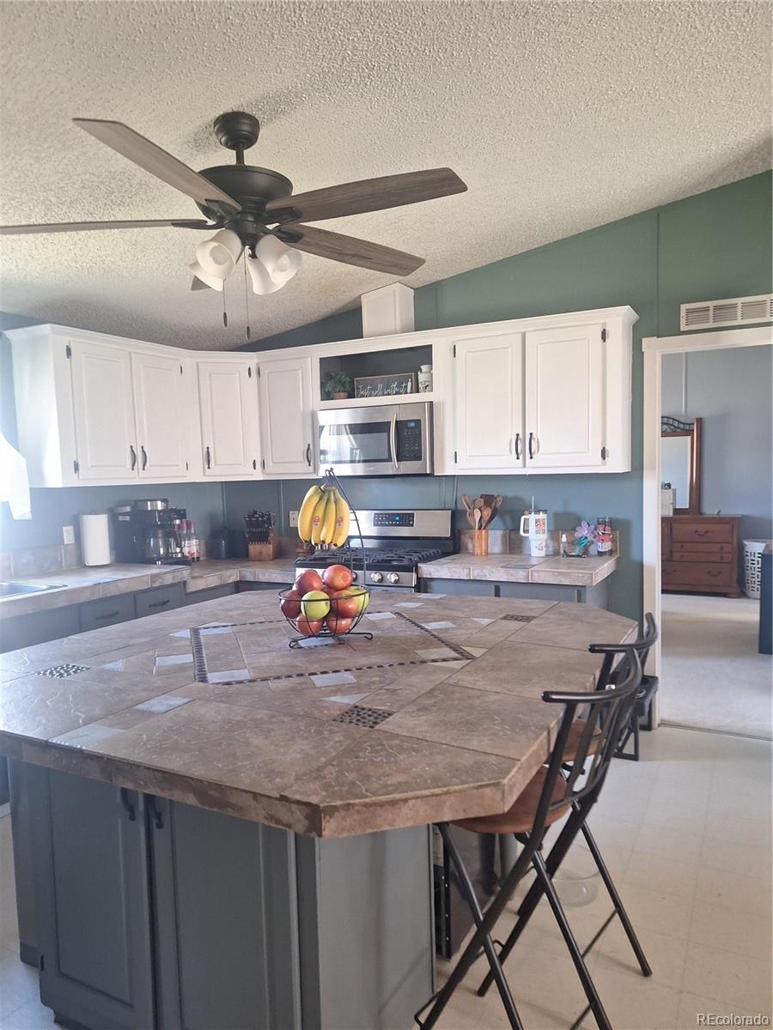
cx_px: 386
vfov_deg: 73.9
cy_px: 515
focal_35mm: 23
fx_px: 685
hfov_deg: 58.9
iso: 250
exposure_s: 1/25
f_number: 1.8
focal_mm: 5.54
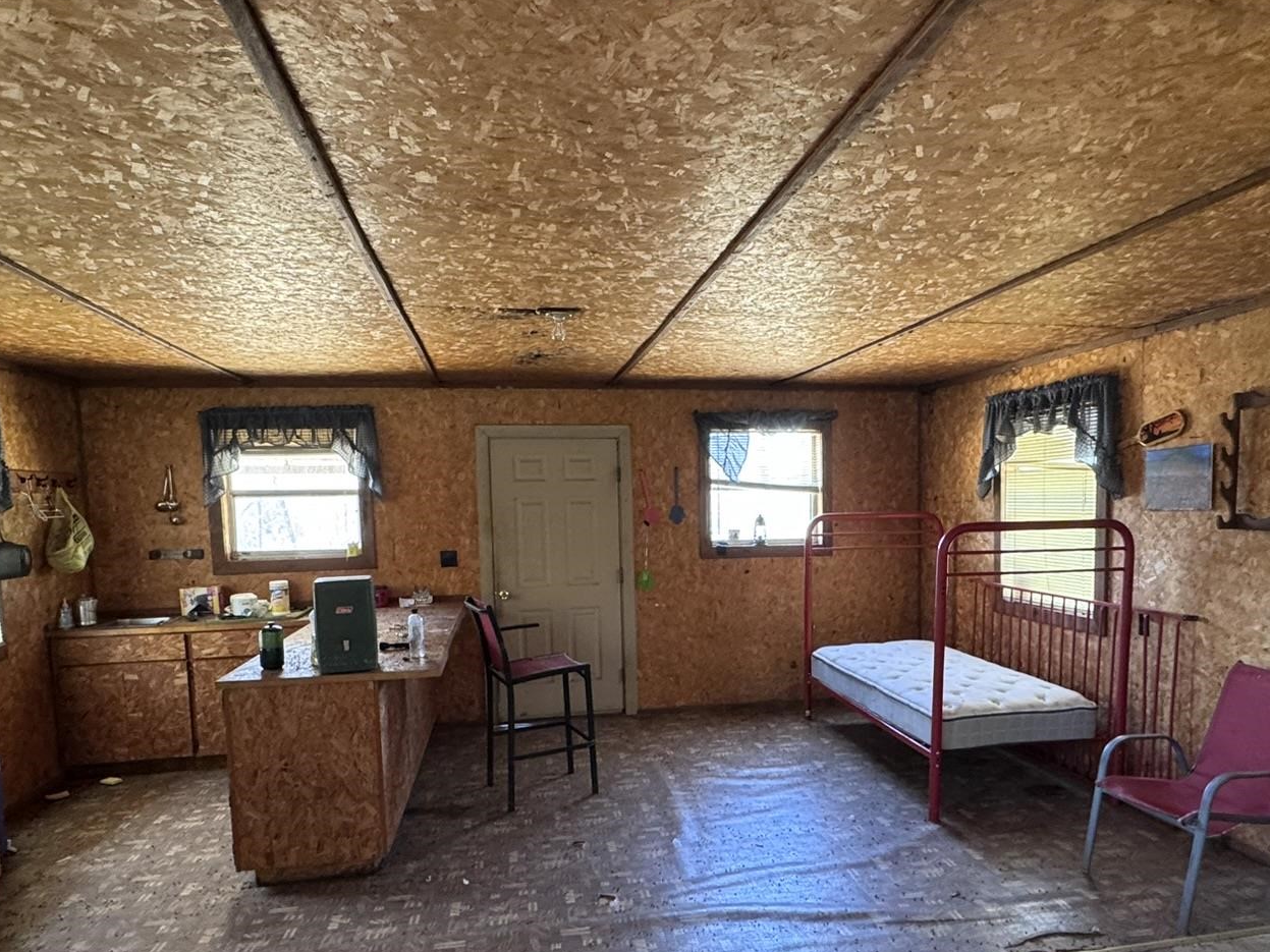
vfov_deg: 58.4
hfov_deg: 73.8
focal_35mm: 23
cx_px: 675
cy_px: 575
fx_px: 844
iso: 400
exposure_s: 1/60
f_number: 2.2
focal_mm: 2.22
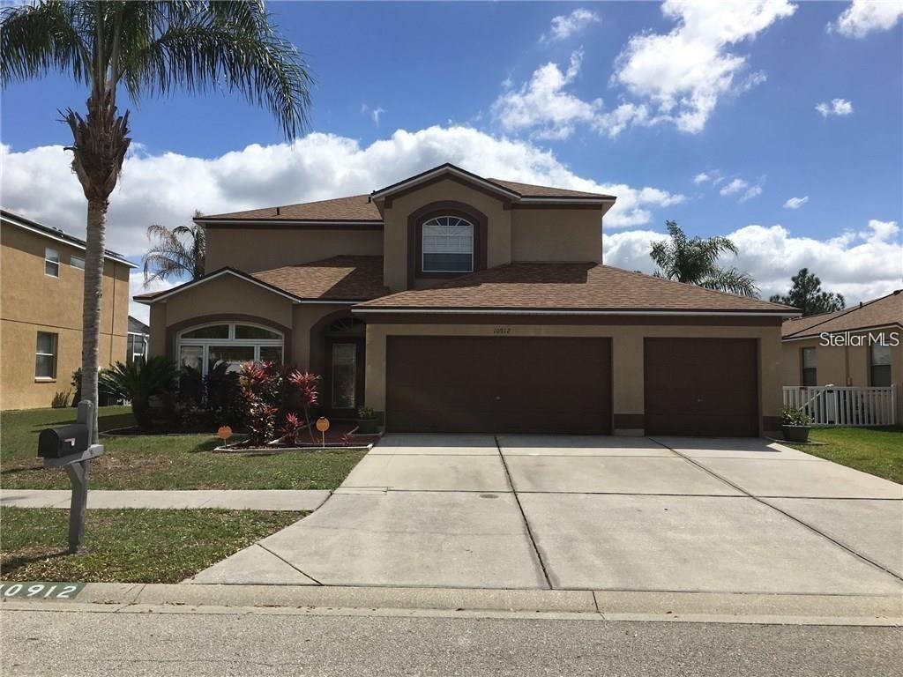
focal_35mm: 29
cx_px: 452
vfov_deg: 48.2
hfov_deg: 61.7
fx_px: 756
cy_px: 338
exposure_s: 1/3077
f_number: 2.2
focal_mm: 4.15
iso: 25
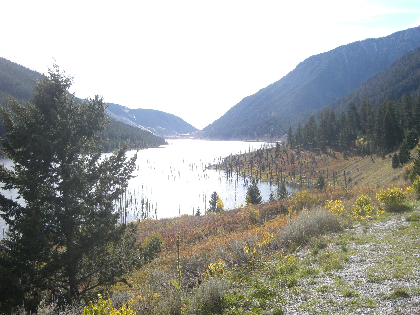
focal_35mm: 38
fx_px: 461
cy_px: 158
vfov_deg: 37.7
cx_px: 210
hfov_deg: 49.0
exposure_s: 1/1000
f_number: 2.8
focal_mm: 7.9
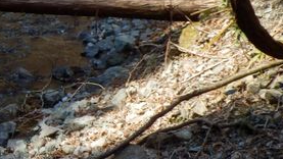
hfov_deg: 15.4
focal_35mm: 132
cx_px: -89
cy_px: 24
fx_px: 991
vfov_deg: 9.2
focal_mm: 7.4
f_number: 4
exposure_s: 1/160
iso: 80
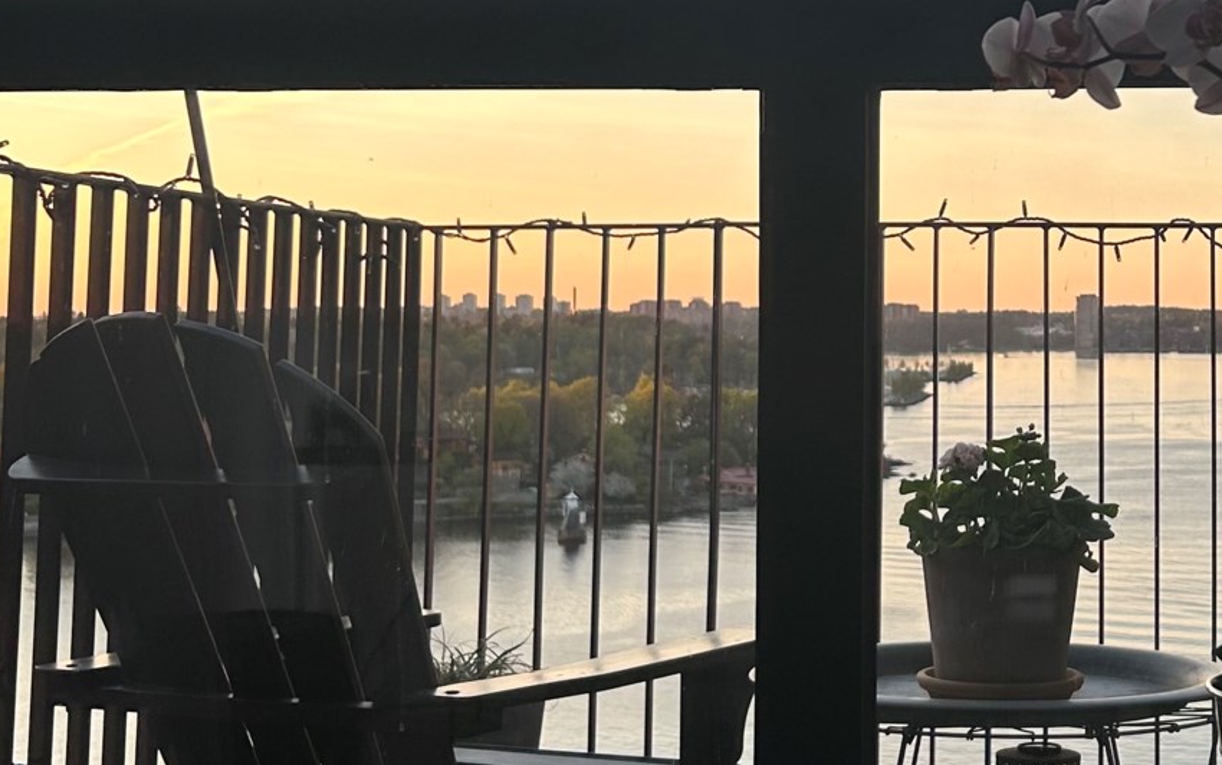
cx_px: 1012
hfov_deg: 28.6
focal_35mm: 70
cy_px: 214
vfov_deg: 18.5
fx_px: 2332
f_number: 1.5
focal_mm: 5.7
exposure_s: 1/466
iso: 50
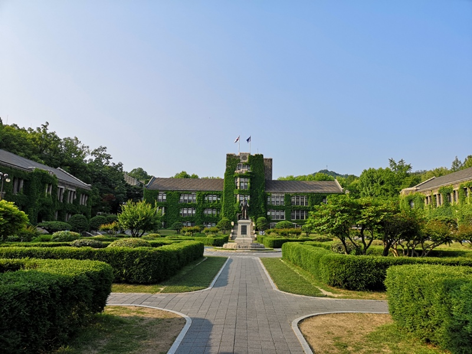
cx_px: 236
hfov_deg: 65.3
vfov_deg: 51.4
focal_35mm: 27
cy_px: 177
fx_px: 368
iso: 50
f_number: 1.8
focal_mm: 3.95
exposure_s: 1/1835
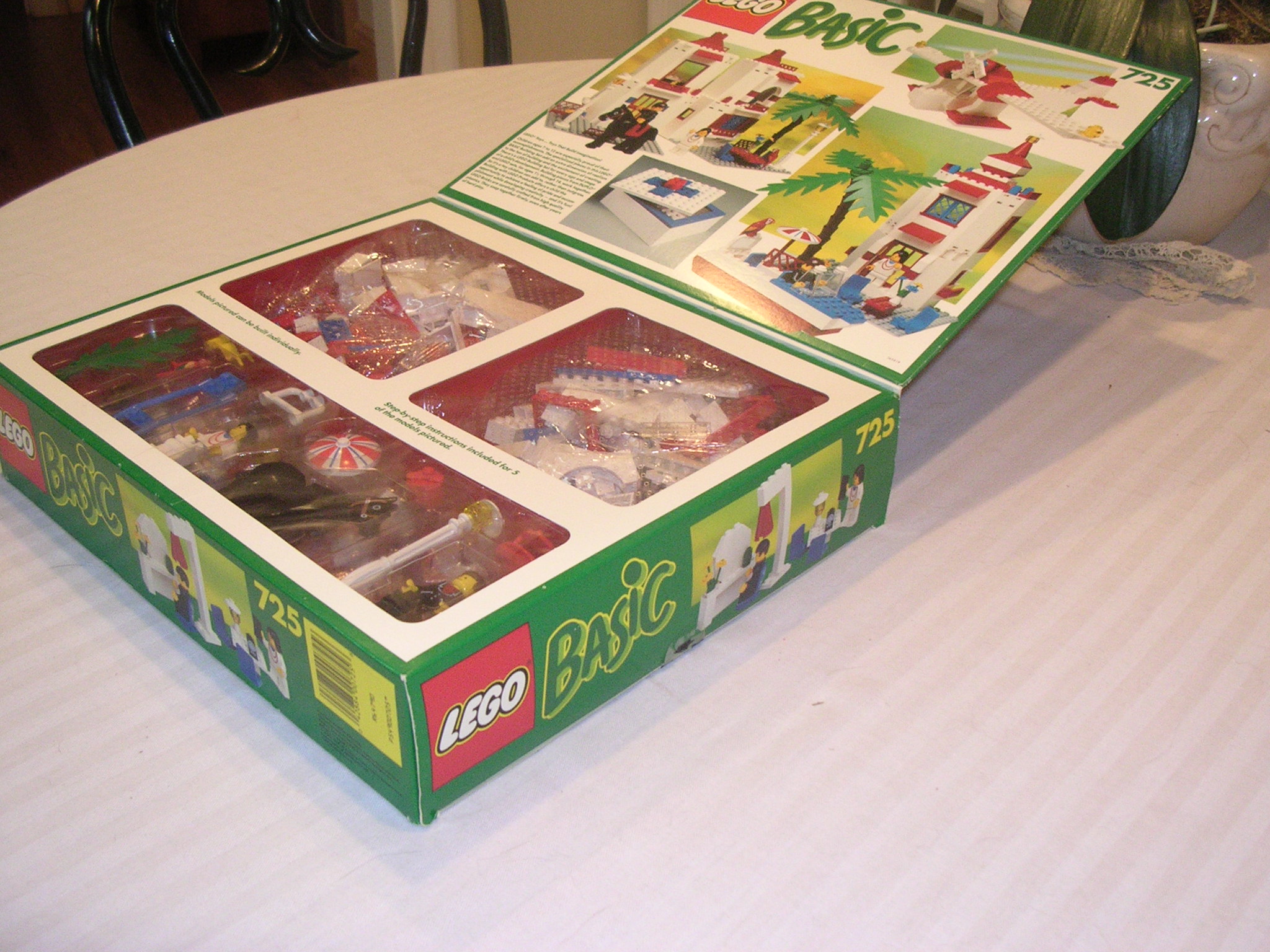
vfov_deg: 37.7
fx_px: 1394
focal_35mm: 38
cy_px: 476
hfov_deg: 49.0
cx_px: 635
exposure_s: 1/29.9
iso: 386
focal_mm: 5.8
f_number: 2.8
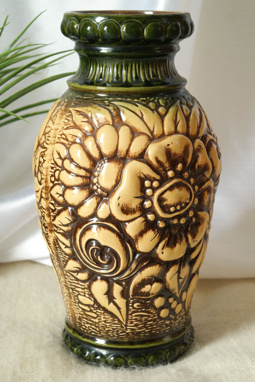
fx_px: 818
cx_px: 128
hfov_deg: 17.7
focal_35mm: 77
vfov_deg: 26.3
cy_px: 191
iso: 800
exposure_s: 1/30
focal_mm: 50
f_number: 5.6
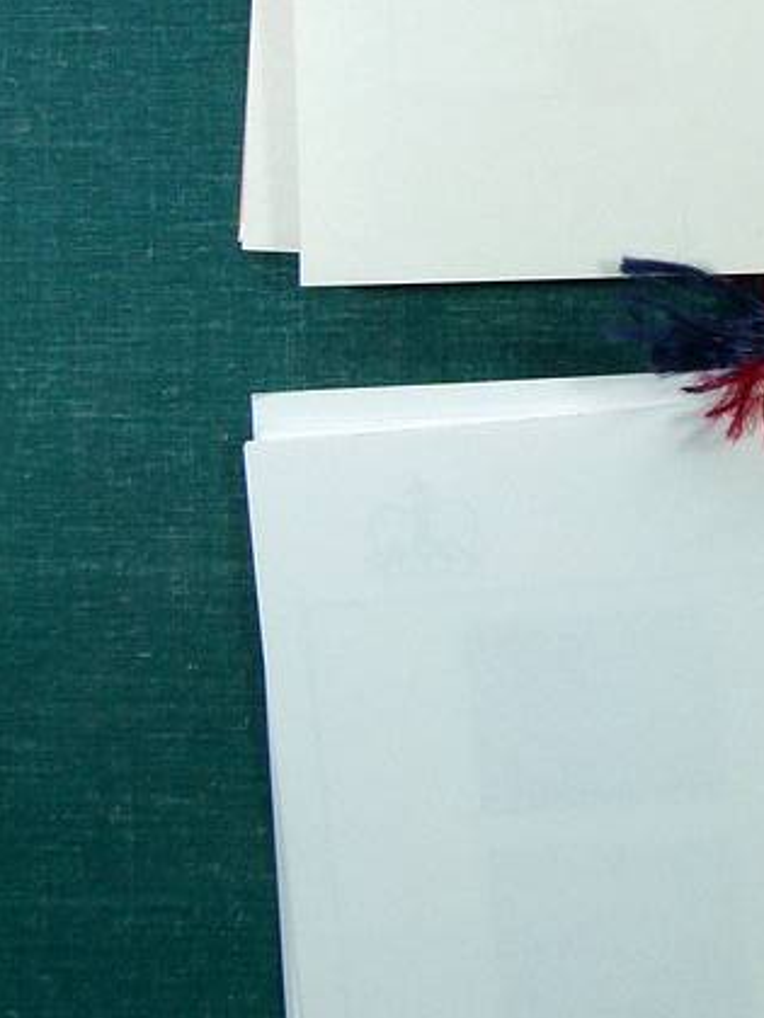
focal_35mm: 61
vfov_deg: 30.6
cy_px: 145
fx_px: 1795
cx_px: 868
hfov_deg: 22.5
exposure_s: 1/125
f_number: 4
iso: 100
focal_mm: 4.5
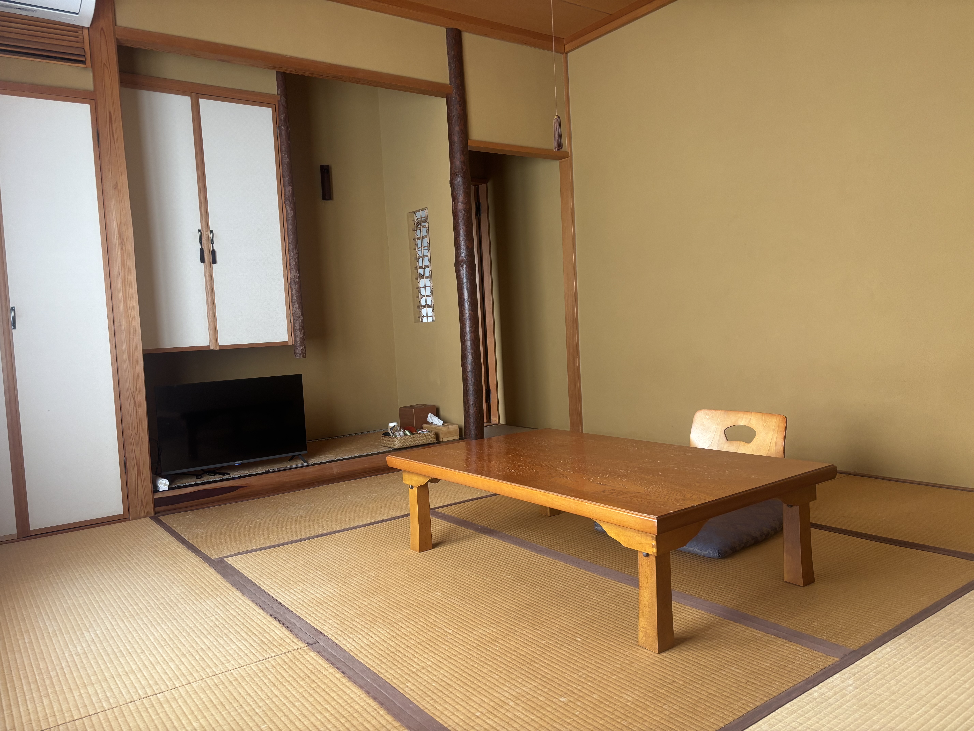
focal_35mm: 26
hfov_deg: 67.3
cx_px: 487
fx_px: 732
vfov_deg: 53.1
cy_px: 366
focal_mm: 5.96
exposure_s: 1/114
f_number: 1.6
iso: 125
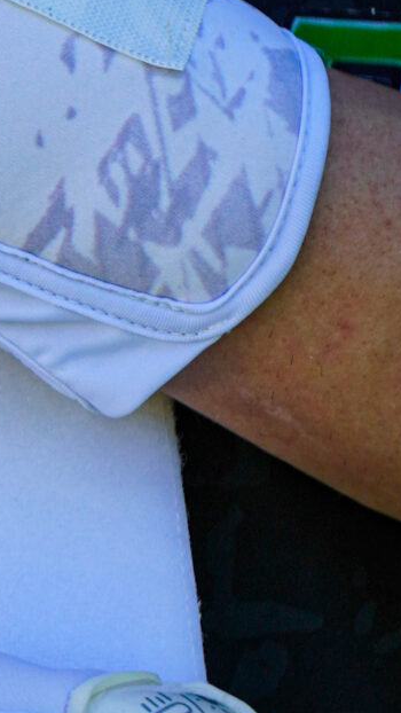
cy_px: -48
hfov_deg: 1.0
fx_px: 23717
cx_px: -561
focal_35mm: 1255
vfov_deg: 1.7
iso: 160
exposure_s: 1/1250
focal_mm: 194
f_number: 3.2
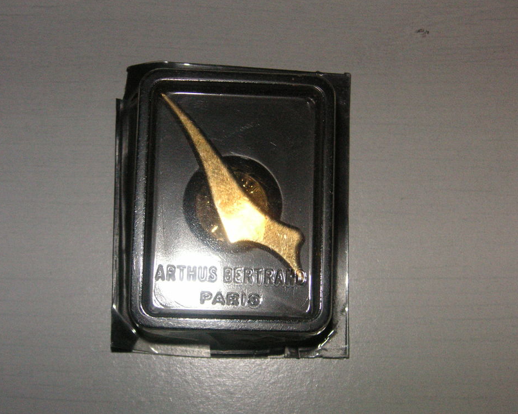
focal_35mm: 69
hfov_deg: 27.5
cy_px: 207
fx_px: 1058
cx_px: 245
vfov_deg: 22.2
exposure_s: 1/60
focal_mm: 11
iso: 160
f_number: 9.5
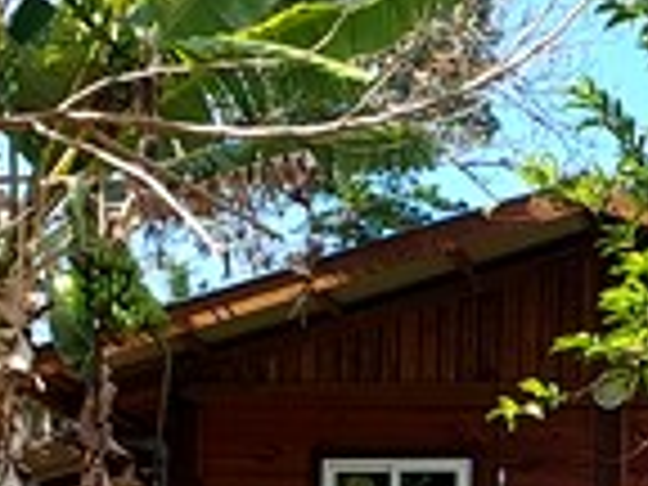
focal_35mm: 80
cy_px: 677
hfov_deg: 23.0
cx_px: 716
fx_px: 1498
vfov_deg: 17.1
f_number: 1.8
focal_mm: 5.06
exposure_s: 1/236
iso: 25
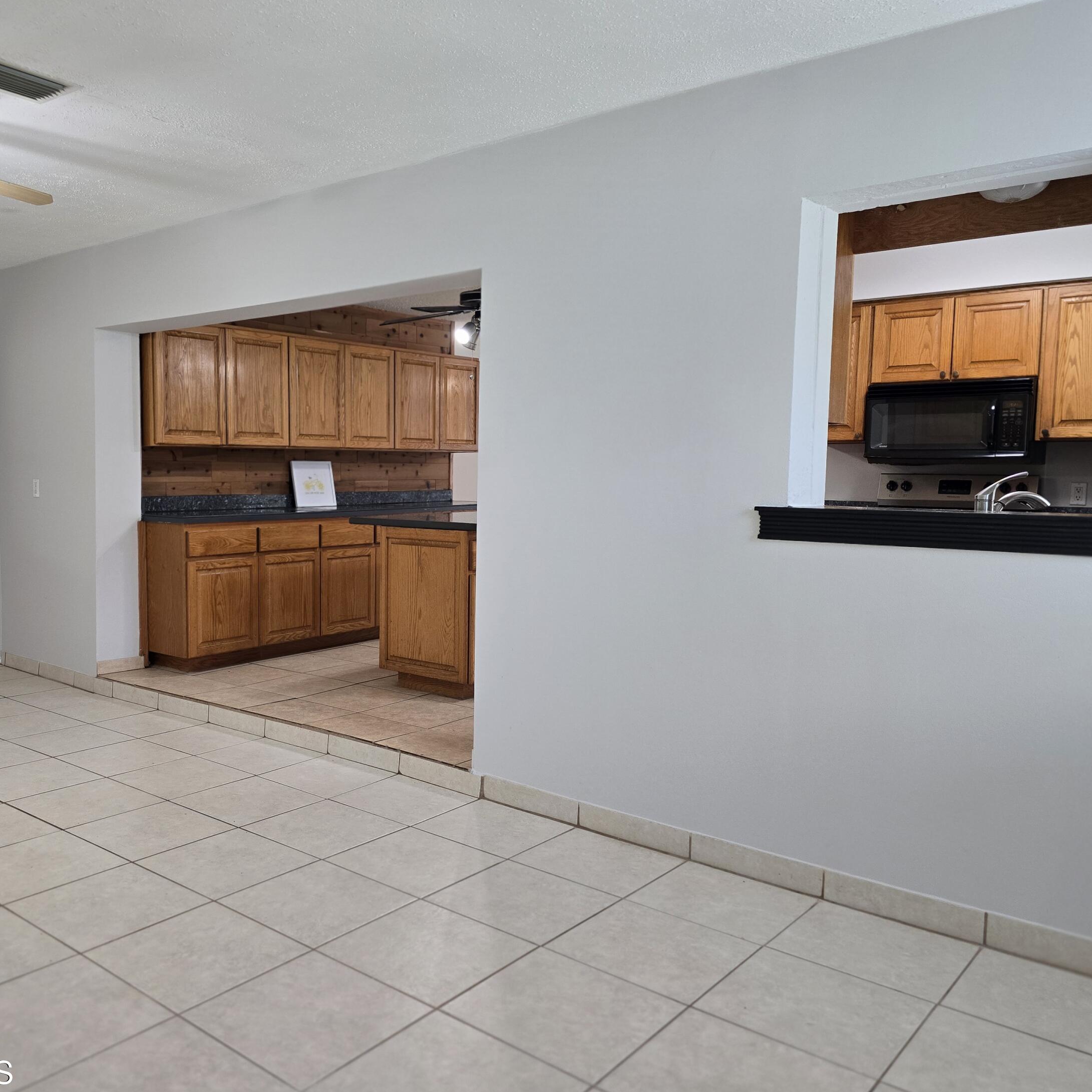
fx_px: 999
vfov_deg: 57.3
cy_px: 561
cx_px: 407
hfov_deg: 56.6
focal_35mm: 28
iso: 250
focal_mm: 6.3
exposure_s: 1/120
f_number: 1.7
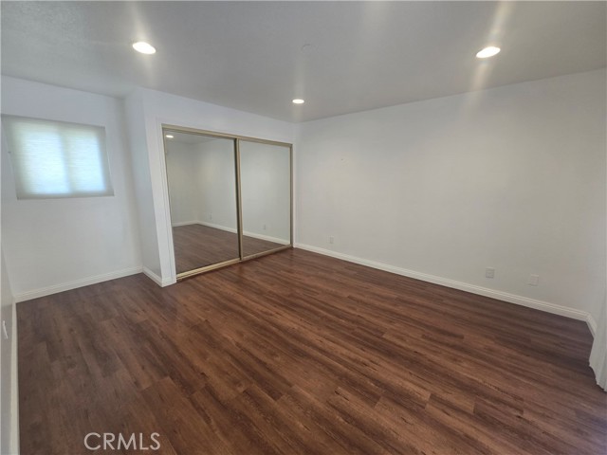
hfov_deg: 106.2
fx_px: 228
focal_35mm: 13
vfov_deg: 89.9
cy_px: 228
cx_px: 304
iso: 125
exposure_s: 1/60
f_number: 2.2
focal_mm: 2.2
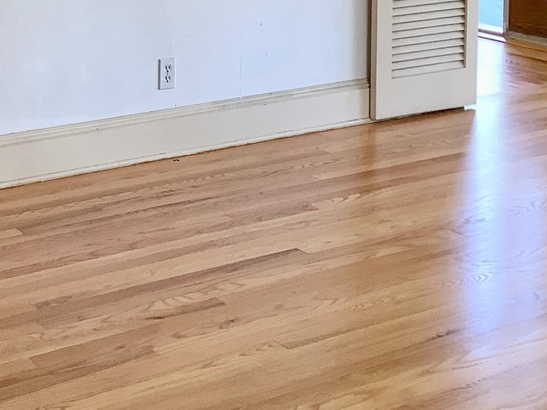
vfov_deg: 17.9
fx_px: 1248
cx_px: 102
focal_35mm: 79
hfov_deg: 24.3
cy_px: -54
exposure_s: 1/50
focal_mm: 3.3
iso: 50
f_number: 2.4
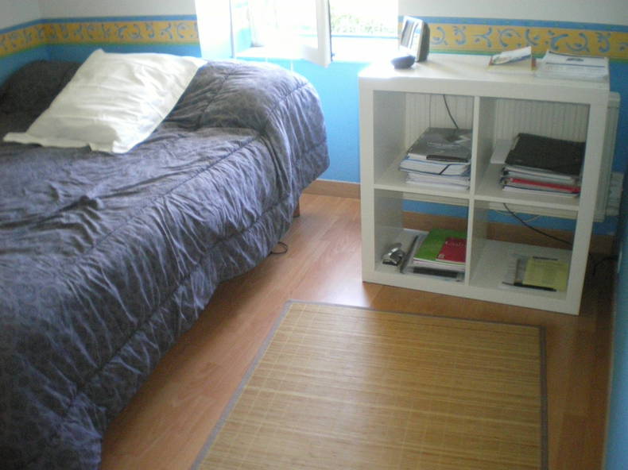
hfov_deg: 51.4
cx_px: 314
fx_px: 653
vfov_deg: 39.6
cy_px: 235
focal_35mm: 36
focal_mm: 6.3
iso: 800
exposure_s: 1/50
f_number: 3.1
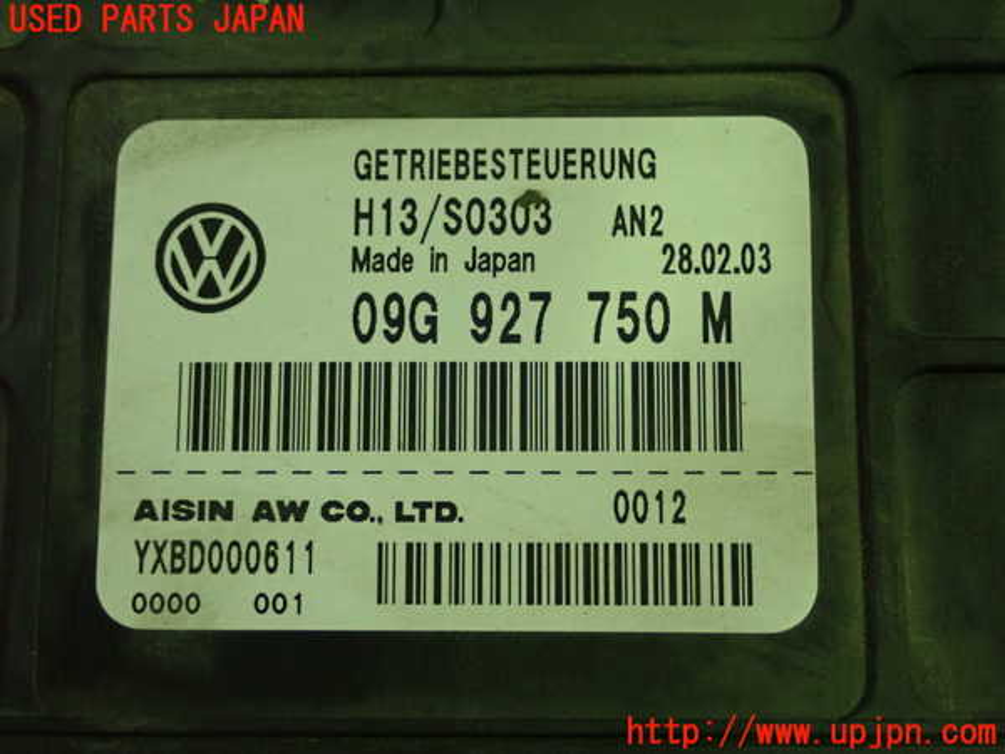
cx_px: 502
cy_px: 377
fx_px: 2032
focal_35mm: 70
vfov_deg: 21.0
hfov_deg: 27.8
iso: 1250
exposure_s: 1/60
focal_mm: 12.6
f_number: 4
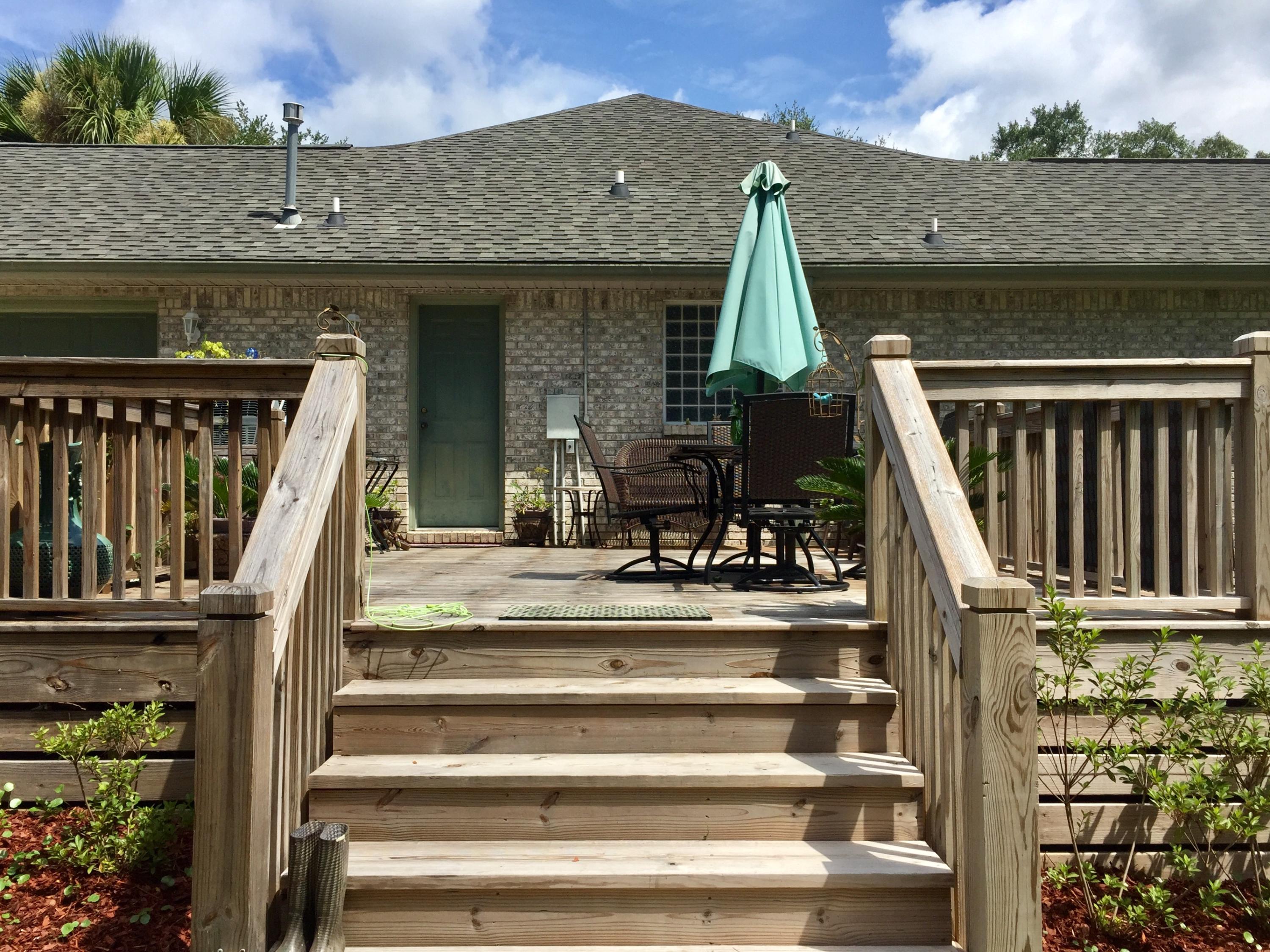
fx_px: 1064
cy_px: 476
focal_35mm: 29
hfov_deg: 61.7
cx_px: 635
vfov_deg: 48.2
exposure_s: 1/2475
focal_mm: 4.15
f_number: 2.2
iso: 32
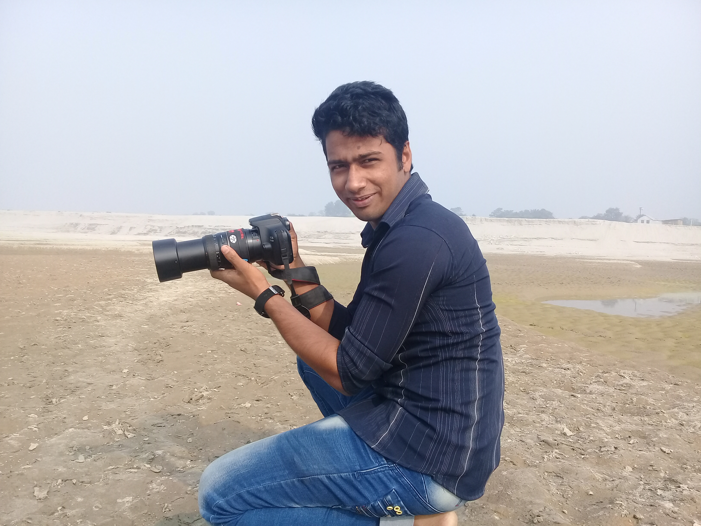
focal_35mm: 31
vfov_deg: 45.4
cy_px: 263
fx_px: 628
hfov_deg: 58.4
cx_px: 350
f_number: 2.2
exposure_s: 1/646
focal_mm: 3.3
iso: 50
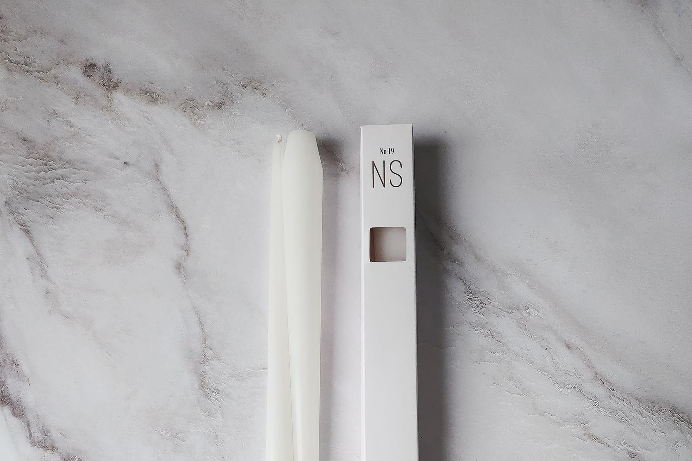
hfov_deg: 58.7
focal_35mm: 32
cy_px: 436
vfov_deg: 37.7
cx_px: 346
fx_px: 615
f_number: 1.8
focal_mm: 6.4
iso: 800
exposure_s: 1/60
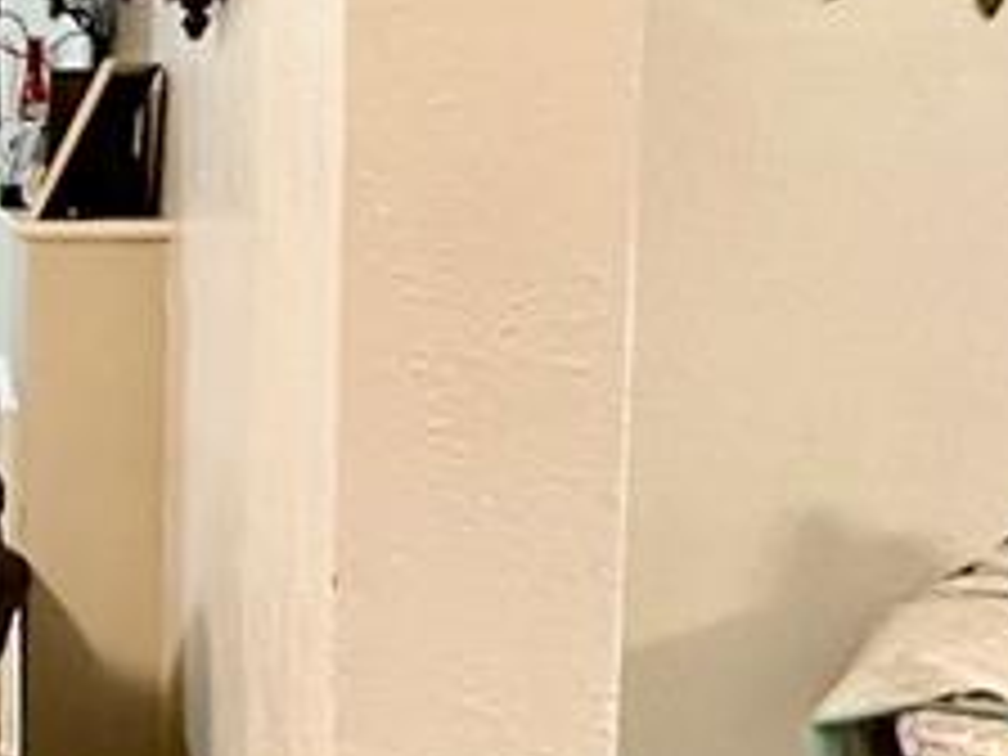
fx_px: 1864
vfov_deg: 22.9
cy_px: 313
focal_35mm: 64
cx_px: -1084
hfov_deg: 18.1
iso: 640
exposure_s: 1/60
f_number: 2.2
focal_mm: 2.22
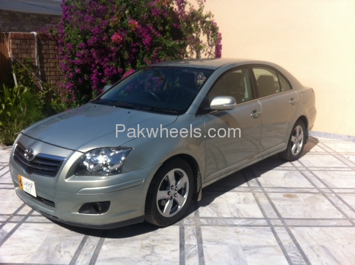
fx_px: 358
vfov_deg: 40.6
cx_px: 178
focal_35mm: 35
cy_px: 132
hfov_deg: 52.7
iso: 80
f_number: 2.8
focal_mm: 3.85
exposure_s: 1/1774
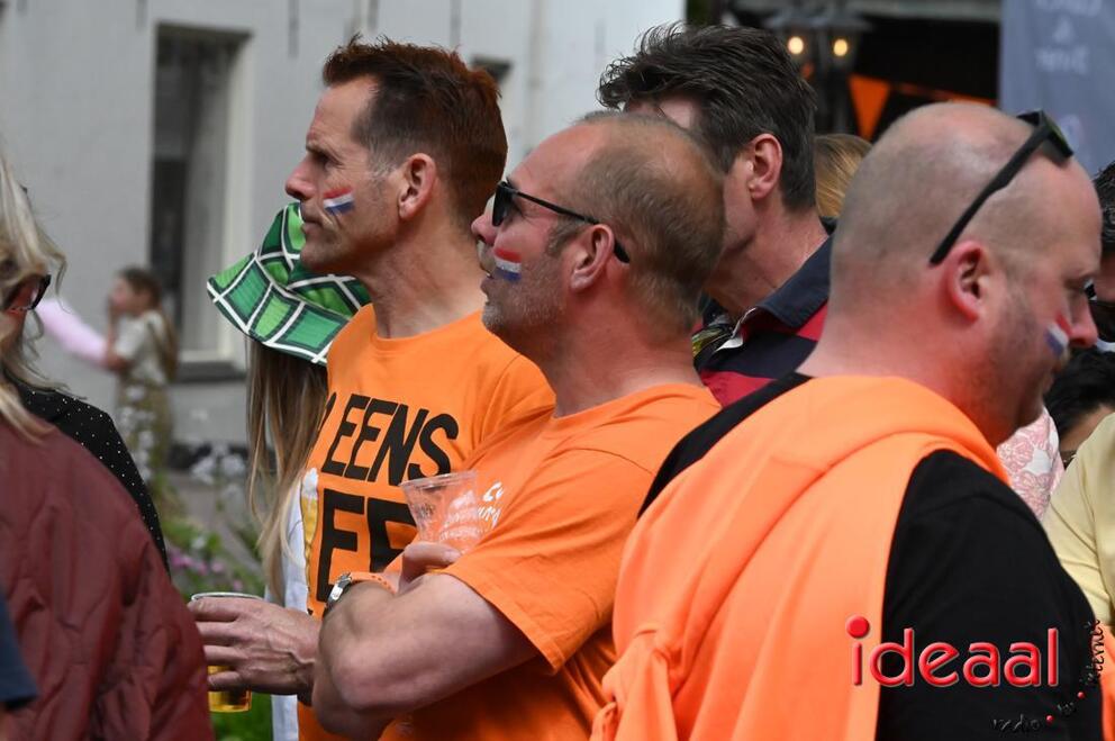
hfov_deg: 9.8
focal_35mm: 210
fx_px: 6497
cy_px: 370
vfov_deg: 6.5
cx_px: 558
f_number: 14
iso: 10000
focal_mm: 210
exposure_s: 1/8000
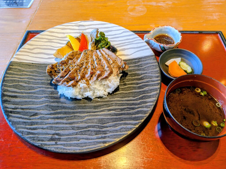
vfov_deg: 56.8
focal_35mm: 24
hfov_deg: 71.6
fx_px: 157
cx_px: 113
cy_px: 84
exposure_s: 1/467
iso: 28
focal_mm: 4.53
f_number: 1.7
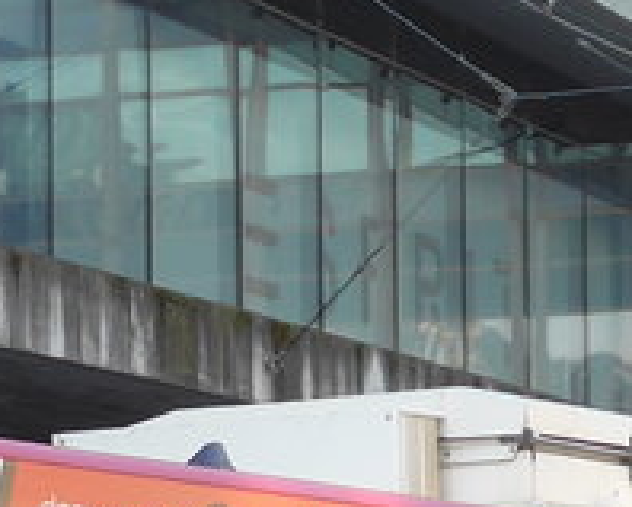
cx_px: 109
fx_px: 4870
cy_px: 635
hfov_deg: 7.4
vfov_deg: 5.9
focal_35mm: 260
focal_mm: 9
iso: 125
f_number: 2.8
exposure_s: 1/250
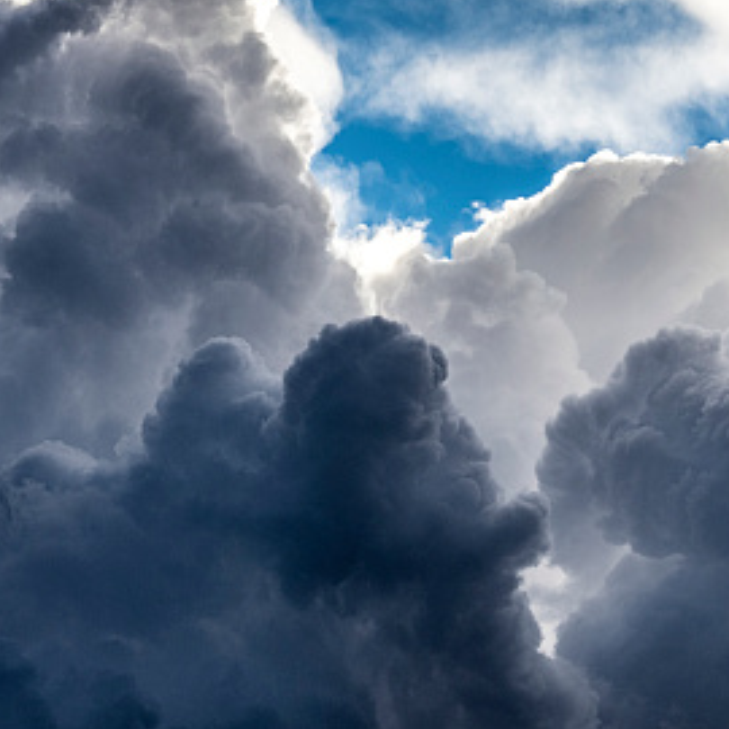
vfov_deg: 5.6
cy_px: 296
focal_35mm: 314
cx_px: 450
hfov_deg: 5.6
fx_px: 7481
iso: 200
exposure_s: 1/320
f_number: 8
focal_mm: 100
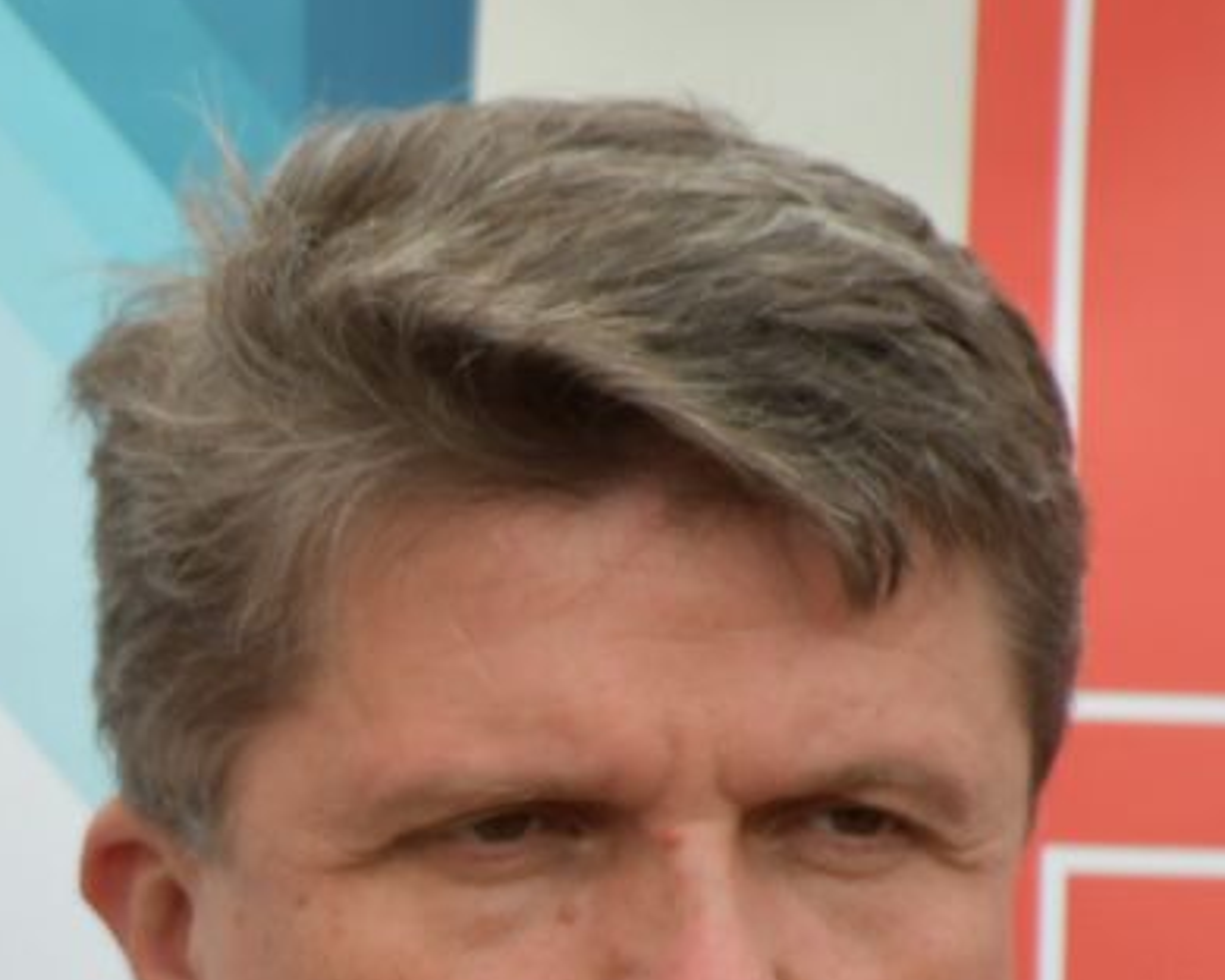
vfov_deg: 2.1
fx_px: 26358
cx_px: -481
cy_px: 1030
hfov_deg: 2.7
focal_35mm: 727
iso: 450
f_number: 5.6
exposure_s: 1/500
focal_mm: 140
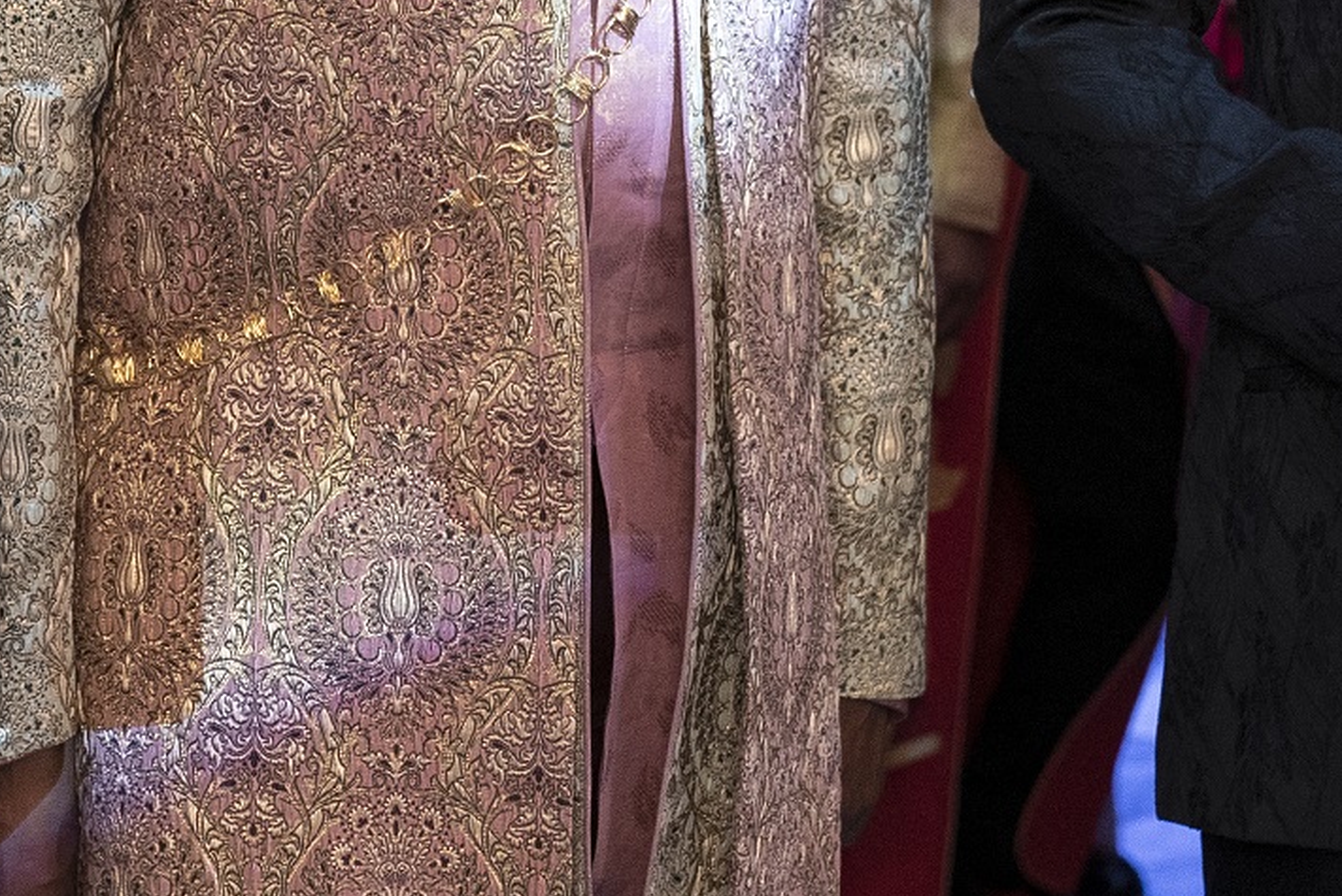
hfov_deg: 15.2
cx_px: 621
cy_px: -222
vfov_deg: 10.0
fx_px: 5035
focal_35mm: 135
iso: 6400
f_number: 3.5
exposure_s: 1/125
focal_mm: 48
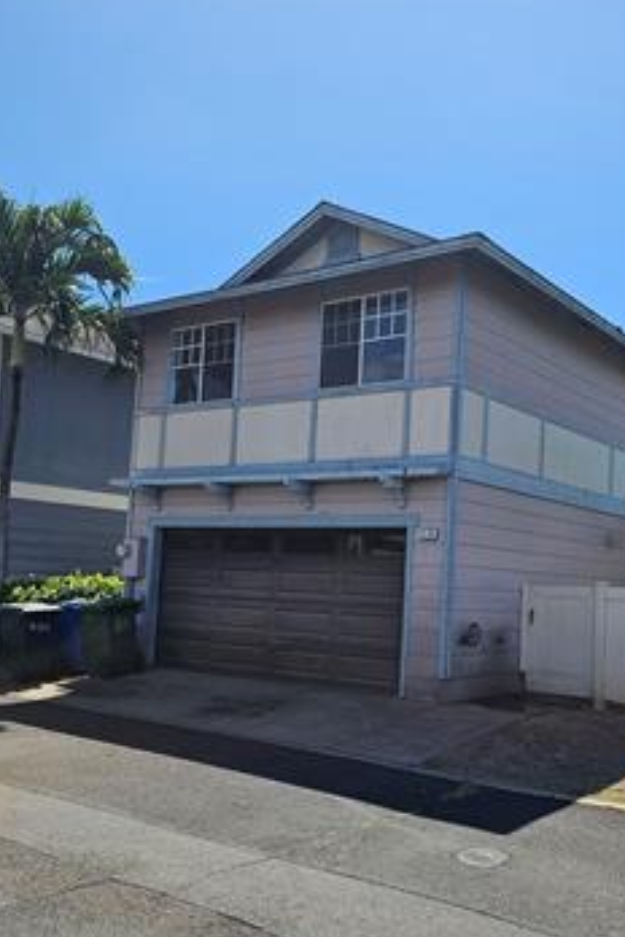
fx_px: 859
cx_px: 458
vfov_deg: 57.0
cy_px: 528
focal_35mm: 33
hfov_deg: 39.1
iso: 20
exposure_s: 1/1276
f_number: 1.7
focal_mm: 6.3
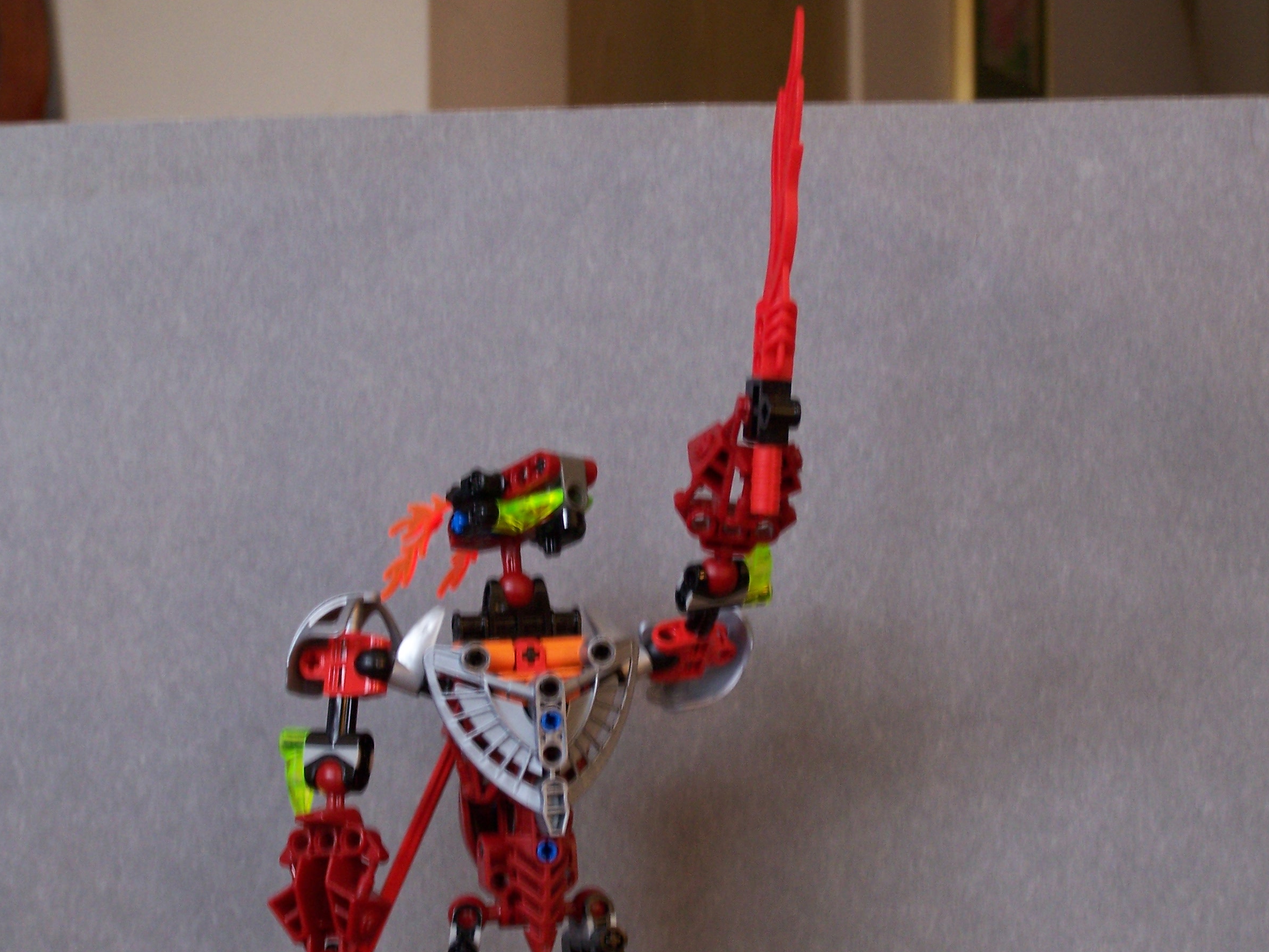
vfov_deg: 16.6
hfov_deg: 22.0
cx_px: 593
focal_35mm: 89
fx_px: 3263
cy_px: 501
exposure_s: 1/4
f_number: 3.2
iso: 140
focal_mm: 13.7
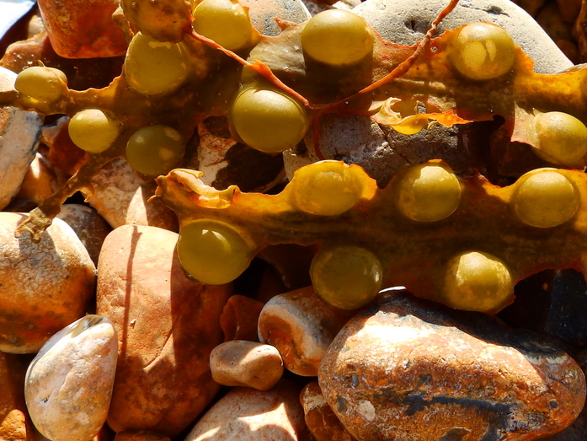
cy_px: 177
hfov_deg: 49.5
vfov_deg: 39.5
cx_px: 431
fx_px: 611
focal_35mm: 36
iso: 80
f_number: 4.5
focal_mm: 4
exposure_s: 1/250
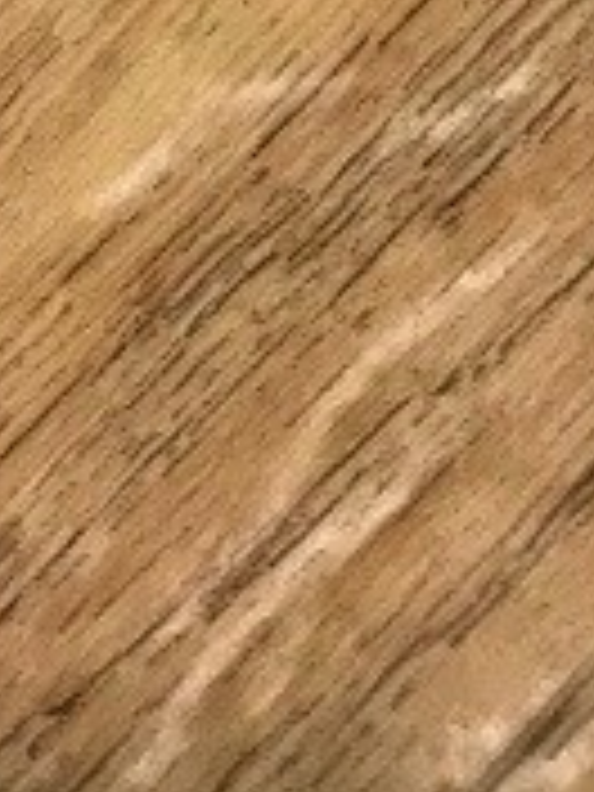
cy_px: -450
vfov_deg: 14.3
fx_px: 2906
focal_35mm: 127
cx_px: -590
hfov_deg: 10.7
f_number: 1.8
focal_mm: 3.99
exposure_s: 1/17
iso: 64
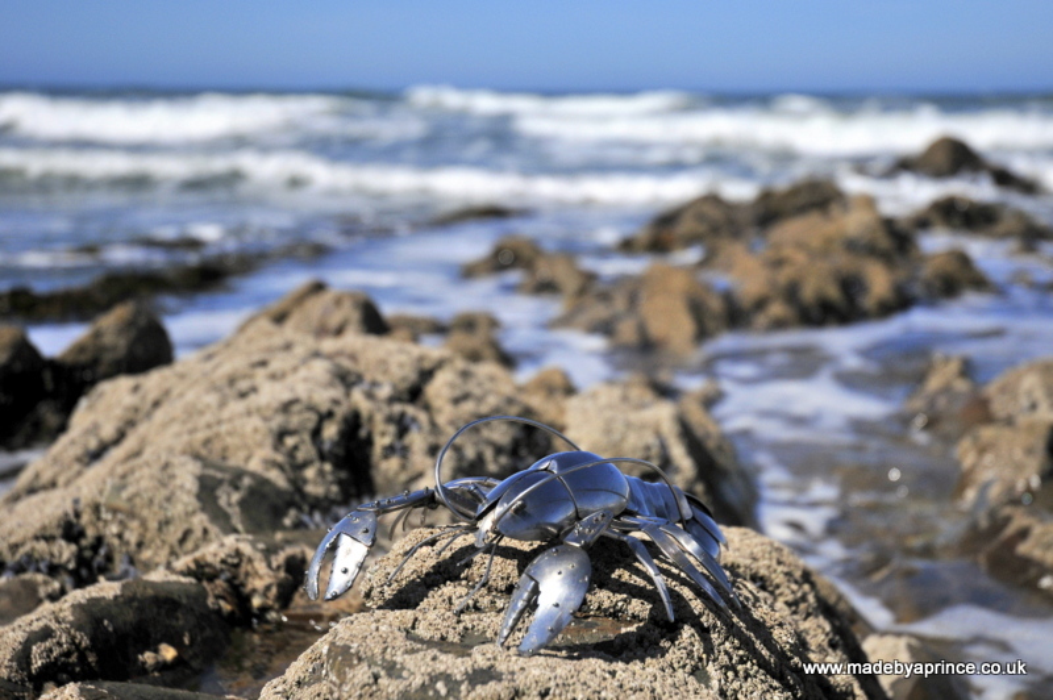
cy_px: 350
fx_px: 2104
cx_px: 526
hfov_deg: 28.1
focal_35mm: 72
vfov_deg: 18.9
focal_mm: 48
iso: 320
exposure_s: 1/5000
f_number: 4.5
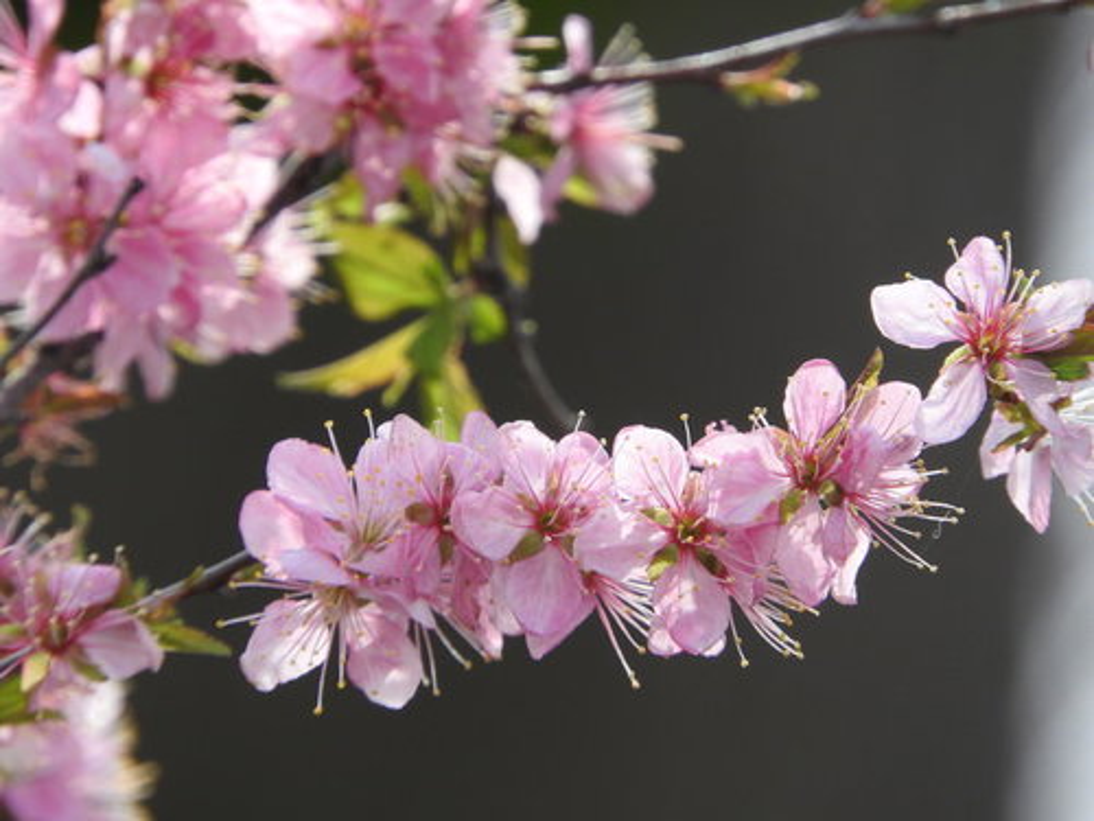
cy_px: 410
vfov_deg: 1.5
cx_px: 547
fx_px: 31604
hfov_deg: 2.0
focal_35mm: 1000
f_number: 5.6
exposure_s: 1/250
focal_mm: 179.2
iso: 180
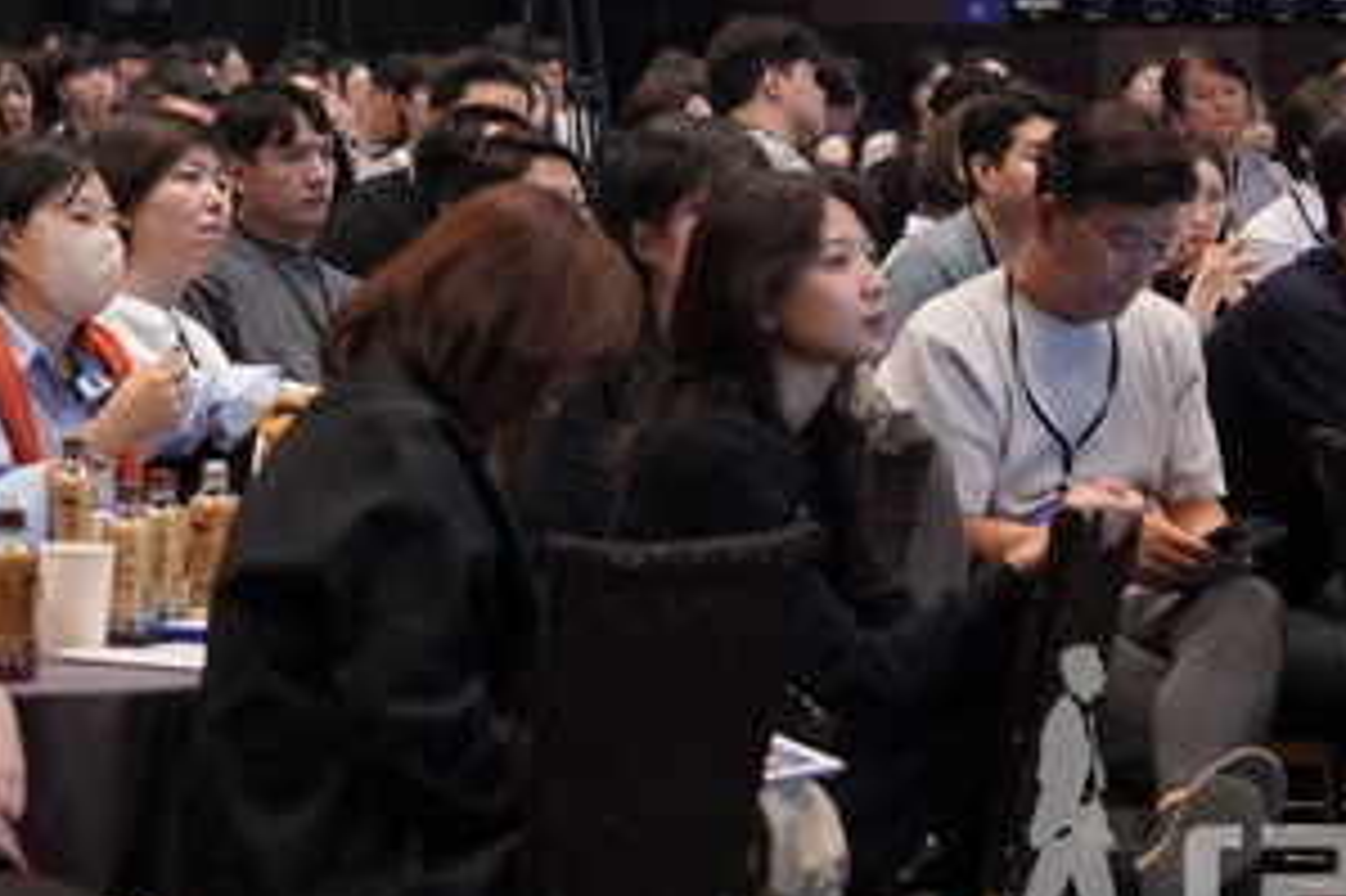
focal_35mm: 211
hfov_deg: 9.8
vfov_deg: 6.5
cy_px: 203
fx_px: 7884
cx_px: 693
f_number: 2.8
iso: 4000
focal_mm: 70
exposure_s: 1/200
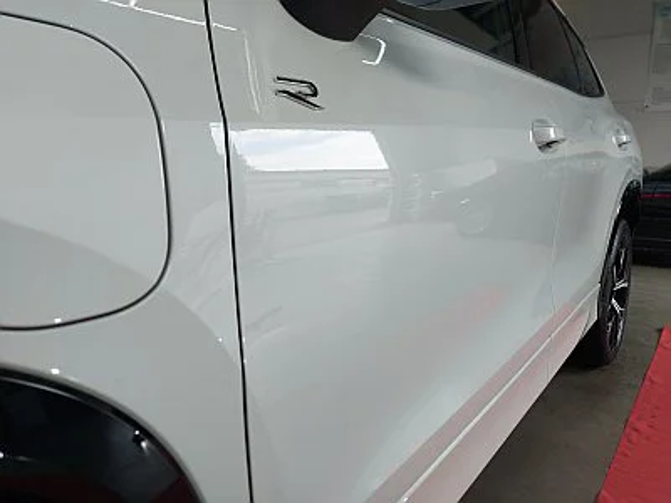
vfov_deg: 56.8
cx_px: 336
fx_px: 465
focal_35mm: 24
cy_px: 252
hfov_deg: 71.6
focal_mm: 5.23
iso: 32
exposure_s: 1/100
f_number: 1.8
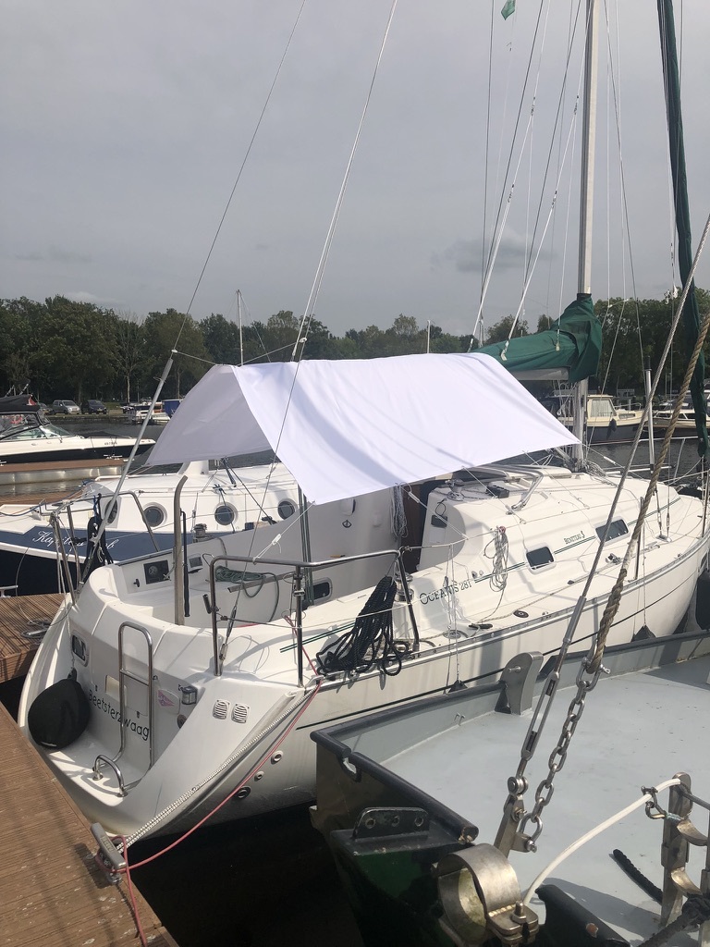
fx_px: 766
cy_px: 474
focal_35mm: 28
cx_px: 355
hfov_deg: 49.7
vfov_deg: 63.4
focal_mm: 3.99
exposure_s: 1/6897
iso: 25
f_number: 1.8
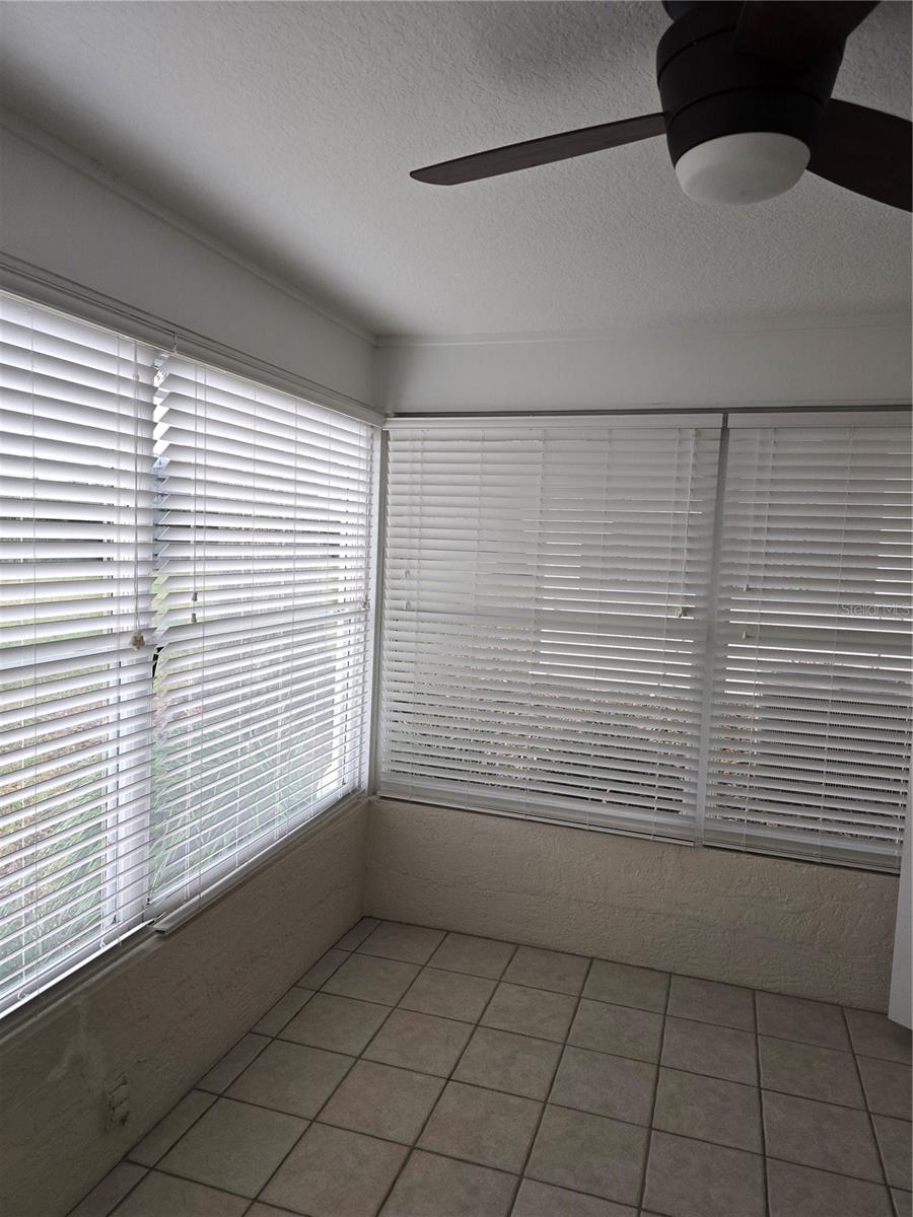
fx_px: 809
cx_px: 456
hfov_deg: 58.9
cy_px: 608
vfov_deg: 73.9
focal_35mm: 23
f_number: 1.7
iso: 200
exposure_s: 1/180
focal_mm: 6.3
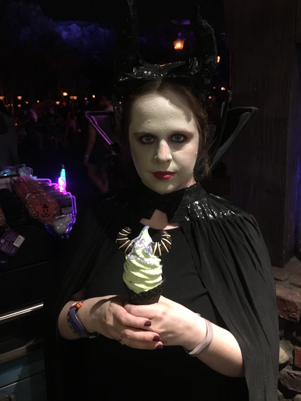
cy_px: 200
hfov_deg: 48.2
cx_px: 150
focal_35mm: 29
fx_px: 336
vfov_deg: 61.7
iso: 500
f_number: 2.2
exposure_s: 1/15
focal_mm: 4.15
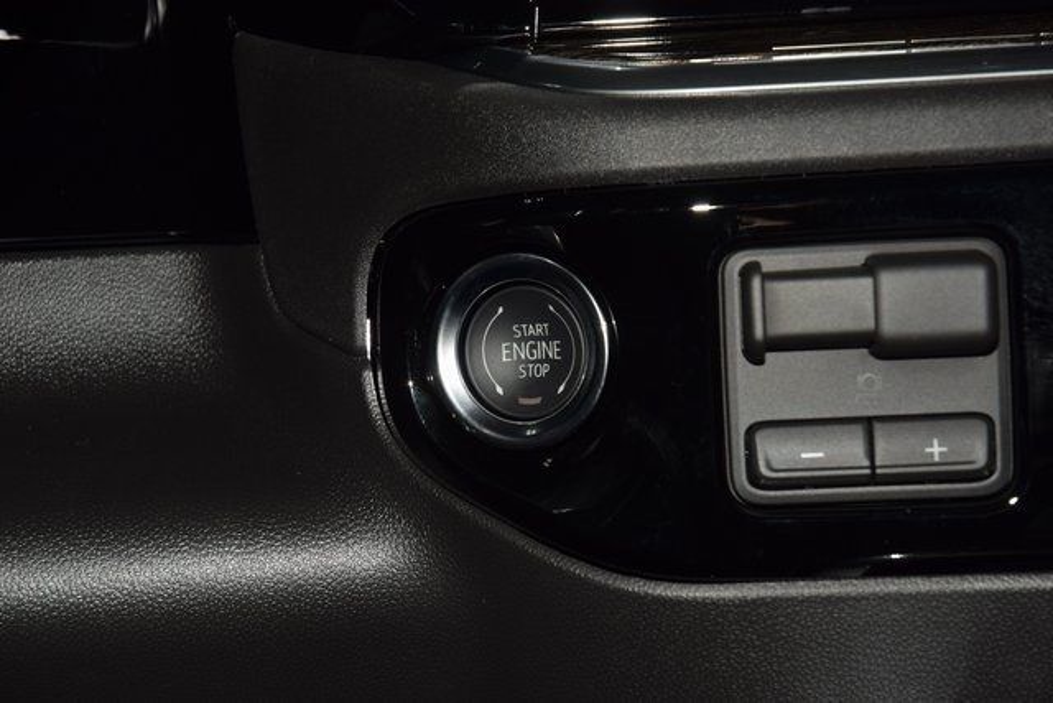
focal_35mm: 105
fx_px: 3072
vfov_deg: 13.0
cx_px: 526
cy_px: 352
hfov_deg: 19.5
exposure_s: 1/125
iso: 100
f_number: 8
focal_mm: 70
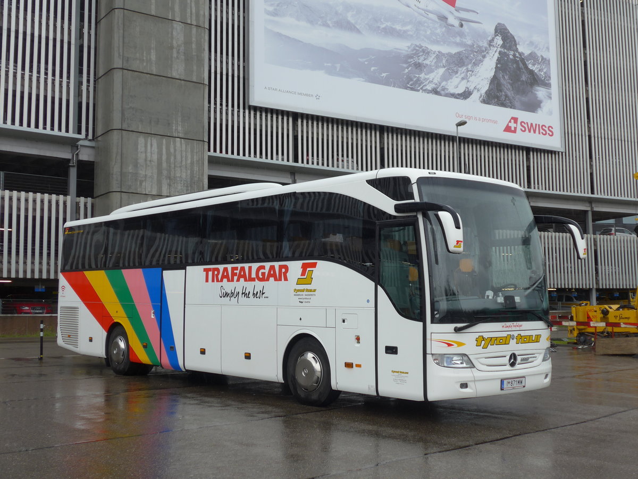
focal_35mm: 44
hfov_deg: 42.9
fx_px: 811
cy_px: 240
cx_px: 319
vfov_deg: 32.9
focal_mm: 9
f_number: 2.8
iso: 80
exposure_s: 1/250
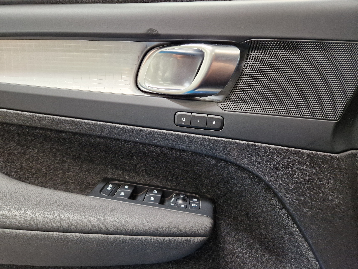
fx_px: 238
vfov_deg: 58.9
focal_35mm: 23
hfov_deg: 73.9
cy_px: 134
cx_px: 179
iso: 500
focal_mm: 5.4
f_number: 1.8
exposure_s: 1/100
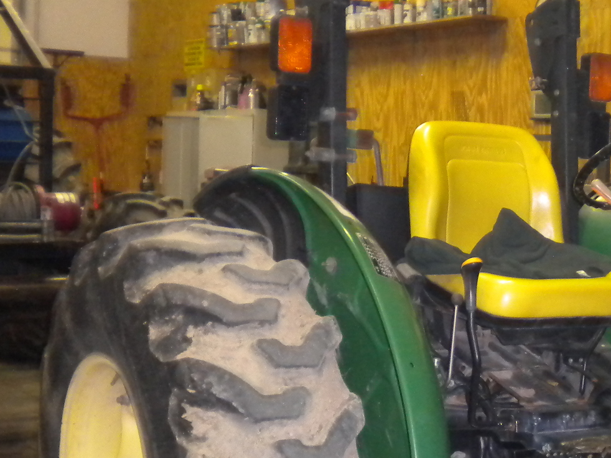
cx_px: 597
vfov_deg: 20.0
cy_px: 337
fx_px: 1288
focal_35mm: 73
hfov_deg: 25.5
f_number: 3.1
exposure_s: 1/30
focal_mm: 6.3
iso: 400
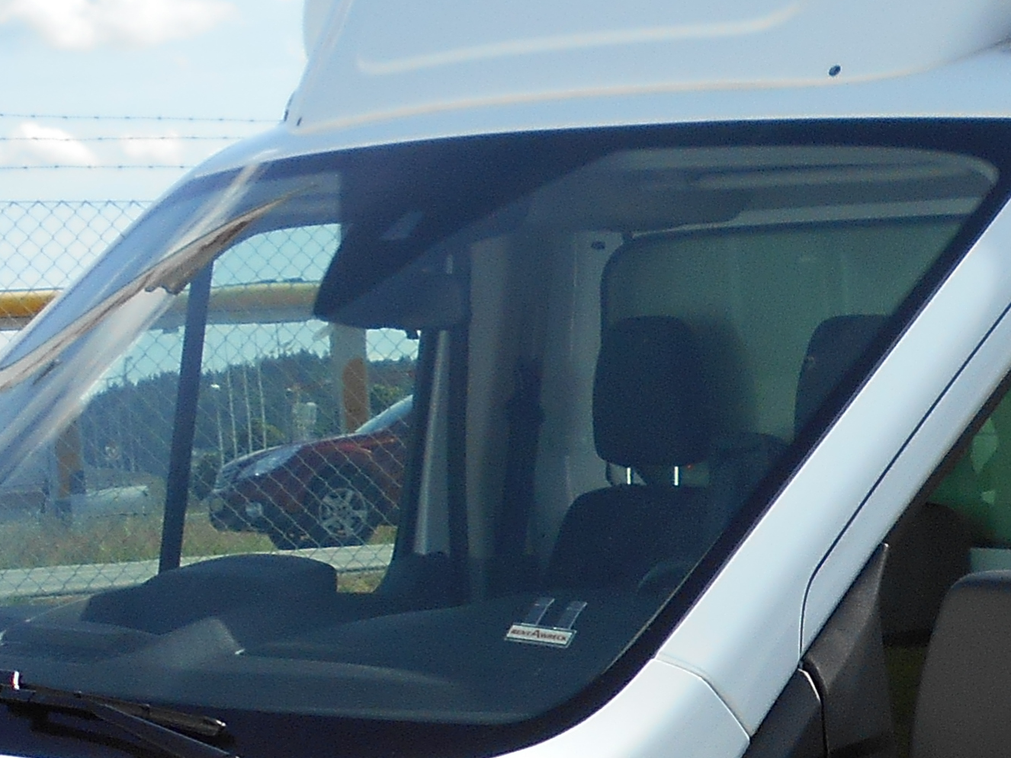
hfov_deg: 19.2
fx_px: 2950
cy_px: 763
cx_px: 852
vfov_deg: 14.4
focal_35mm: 101
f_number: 3.2
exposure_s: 1/1000
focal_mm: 4.6
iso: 80
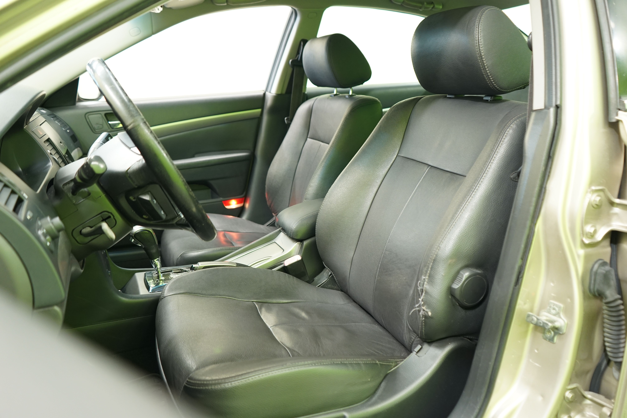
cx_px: 314
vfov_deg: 46.4
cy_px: 209
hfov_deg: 65.5
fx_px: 488
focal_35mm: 28
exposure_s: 1/13
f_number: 3.5
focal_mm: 28
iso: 800
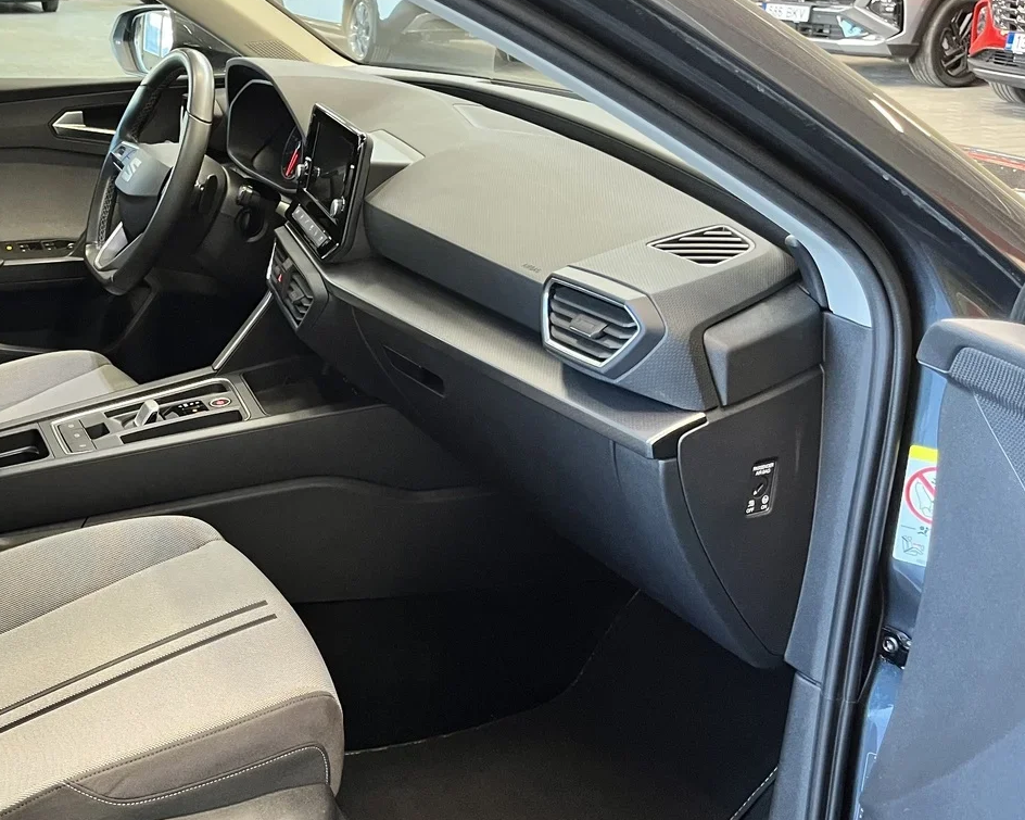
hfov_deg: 40.6
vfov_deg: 34.9
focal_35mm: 43
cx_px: 161
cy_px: 457
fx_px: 1304
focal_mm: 5.1
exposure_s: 1/60
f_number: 1.6
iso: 320
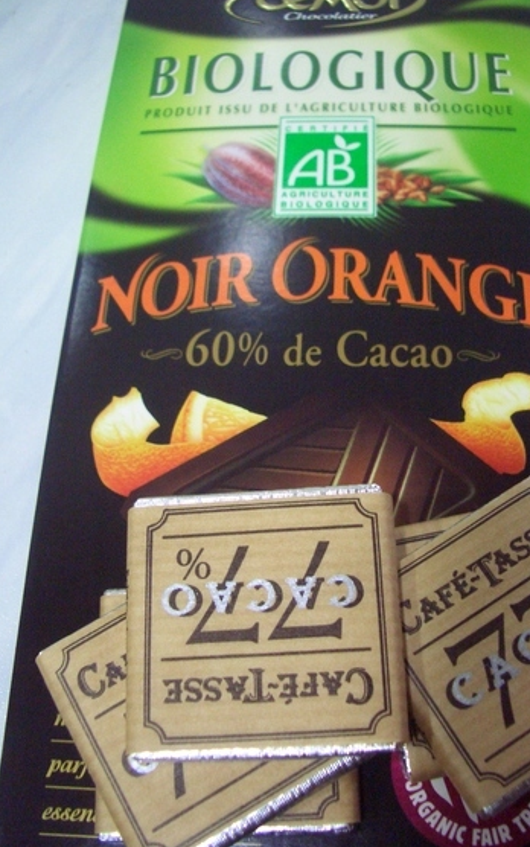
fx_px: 923
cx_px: 318
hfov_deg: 31.9
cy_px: 420
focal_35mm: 40
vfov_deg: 49.3
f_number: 2.6
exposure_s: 1/13
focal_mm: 5.8
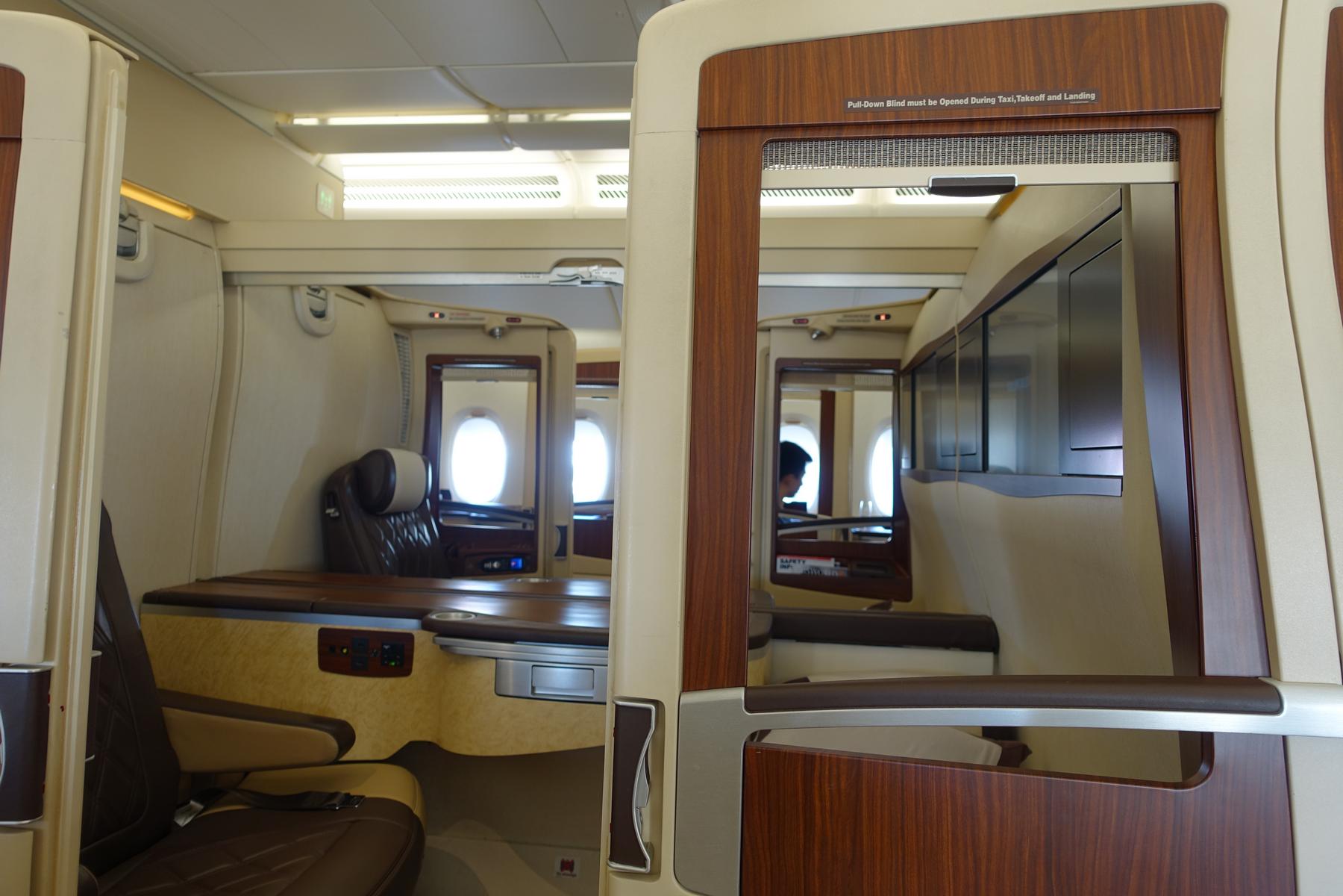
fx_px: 895
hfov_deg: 73.7
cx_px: 672
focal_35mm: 24
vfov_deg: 53.1
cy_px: 448
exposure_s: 1/30
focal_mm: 8.8
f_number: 2.5
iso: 125
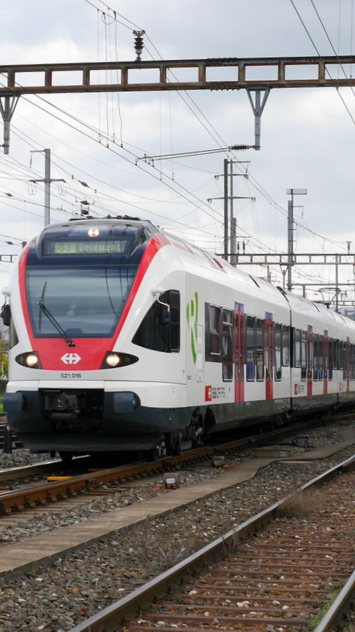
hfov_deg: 16.4
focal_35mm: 73
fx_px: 1221
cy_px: 286
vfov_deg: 28.9
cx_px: 61
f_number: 7.1
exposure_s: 1/200
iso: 160
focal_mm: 22
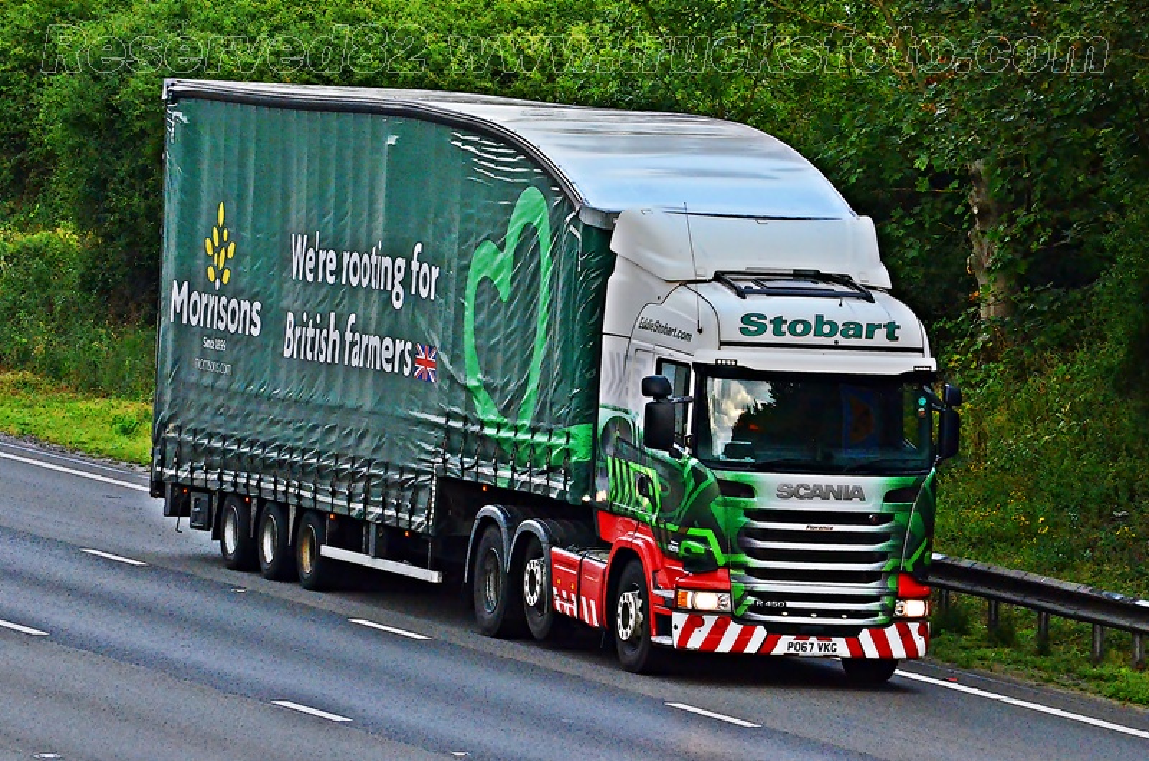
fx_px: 10511
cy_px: 380
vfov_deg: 4.1
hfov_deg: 6.3
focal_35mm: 330
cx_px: 574
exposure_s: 1/800
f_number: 8
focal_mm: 220
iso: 3200
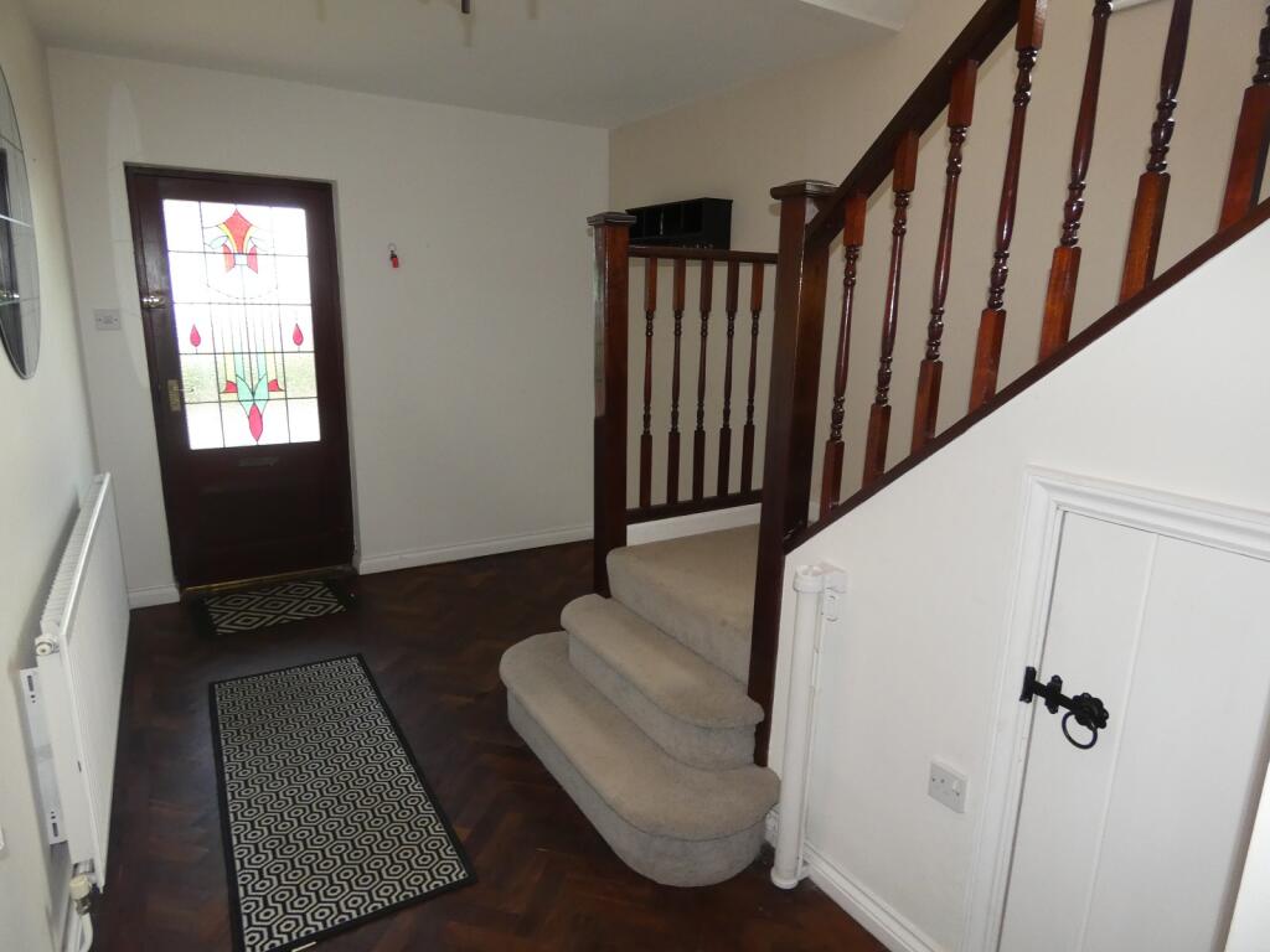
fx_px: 734
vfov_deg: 66.0
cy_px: 476
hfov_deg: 81.7
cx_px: 635
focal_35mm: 20
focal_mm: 3.6
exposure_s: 1/125
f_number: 2.8
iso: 320
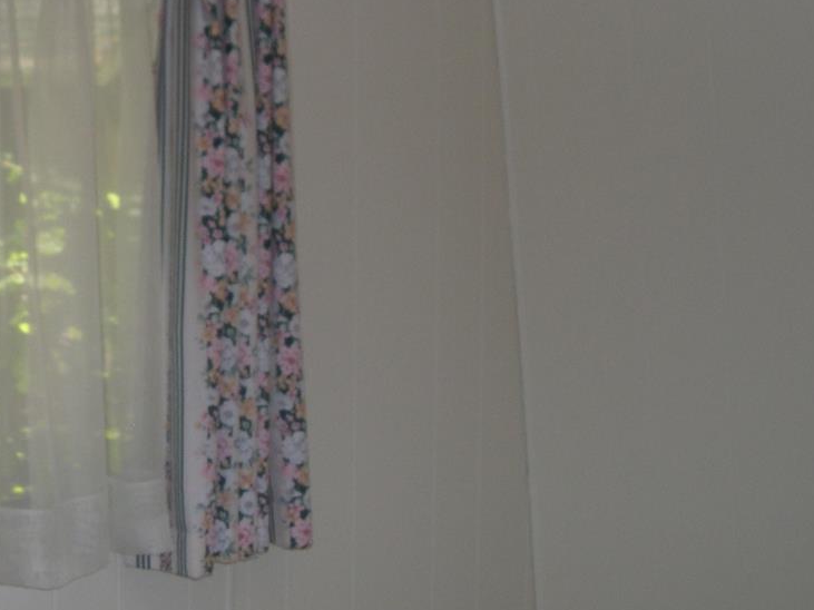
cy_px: 228
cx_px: 79
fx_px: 1834
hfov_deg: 24.3
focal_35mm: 78
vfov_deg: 18.9
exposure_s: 1/60
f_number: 2.8
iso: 100
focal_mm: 8
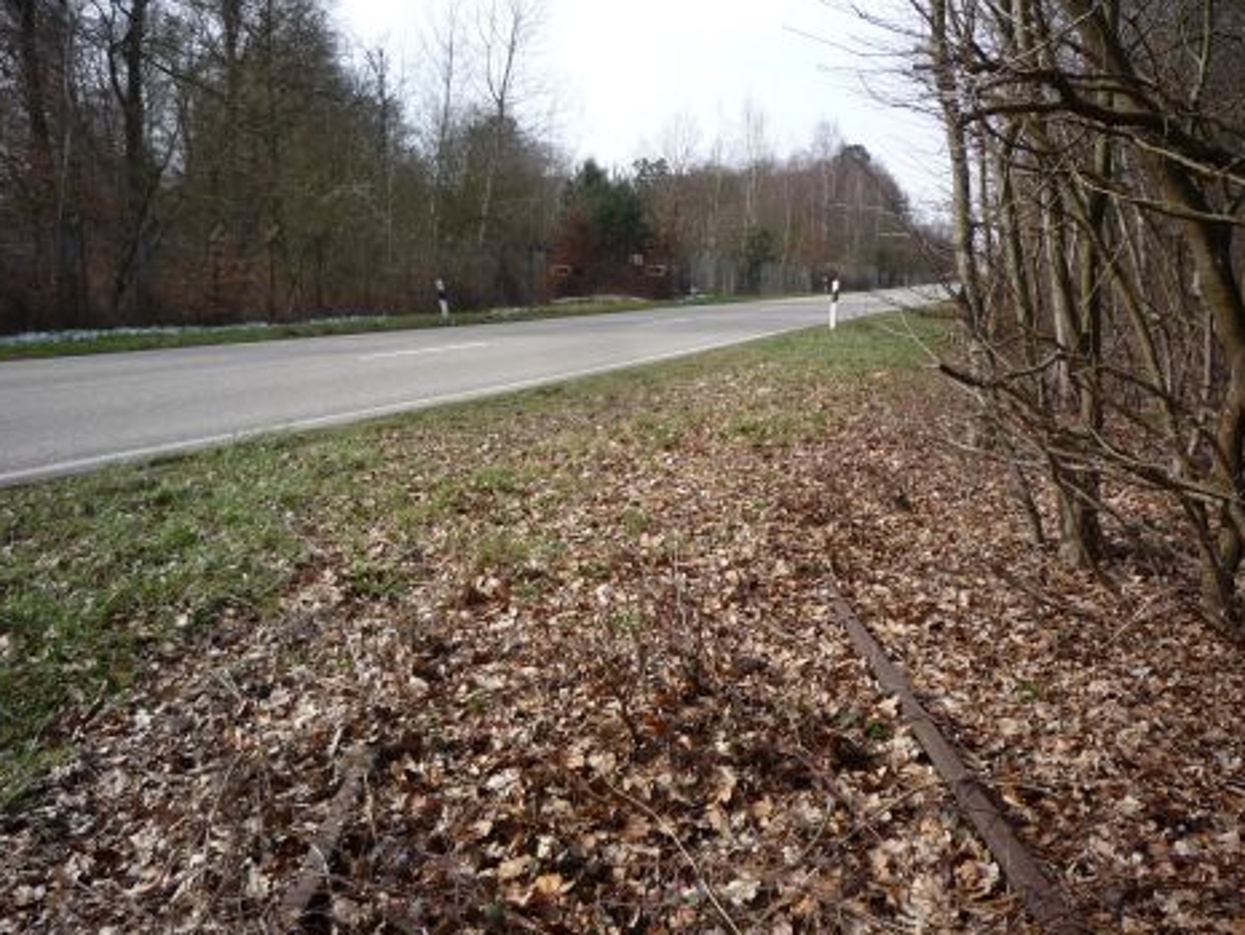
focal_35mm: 33
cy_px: 466
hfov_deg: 55.3
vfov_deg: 43.0
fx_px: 1187
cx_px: 610
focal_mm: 5.2
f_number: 4
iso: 100
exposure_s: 1/400
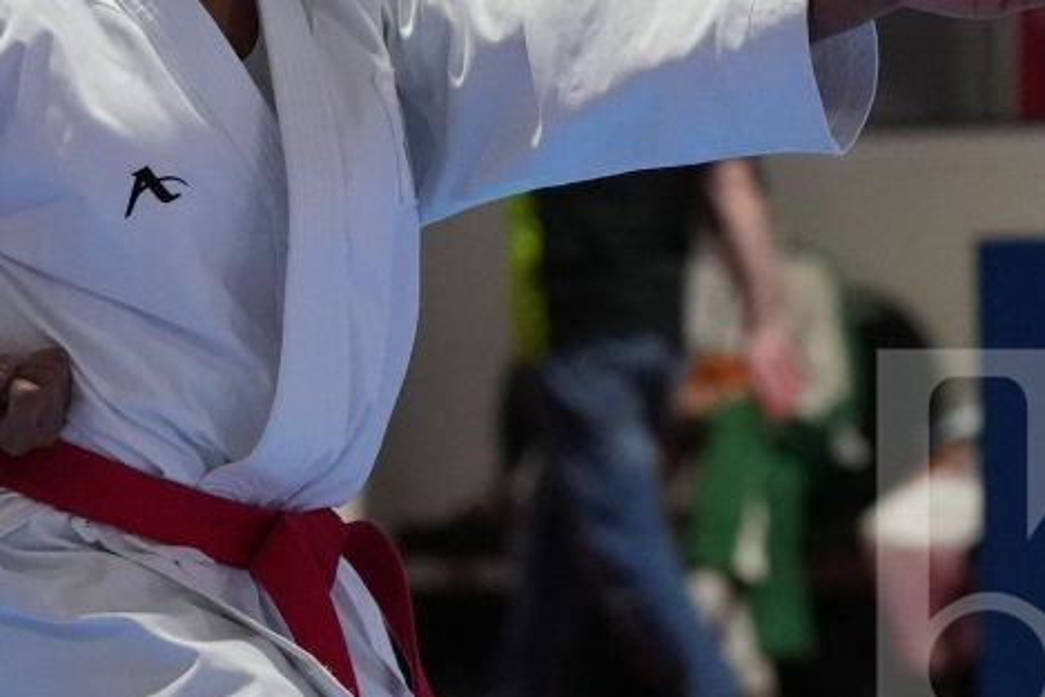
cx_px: 330
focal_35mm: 349
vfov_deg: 3.9
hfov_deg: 5.9
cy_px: 552
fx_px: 10133
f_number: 2.8
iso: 4000
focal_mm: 91
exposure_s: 1/500
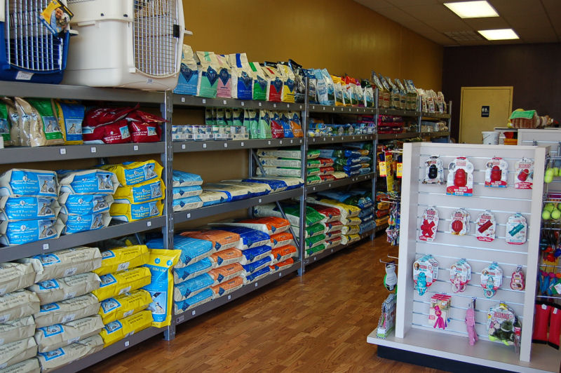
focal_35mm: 36
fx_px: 561
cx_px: 280
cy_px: 186
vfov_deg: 36.8
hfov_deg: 53.2
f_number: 4.5
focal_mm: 24
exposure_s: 1/80
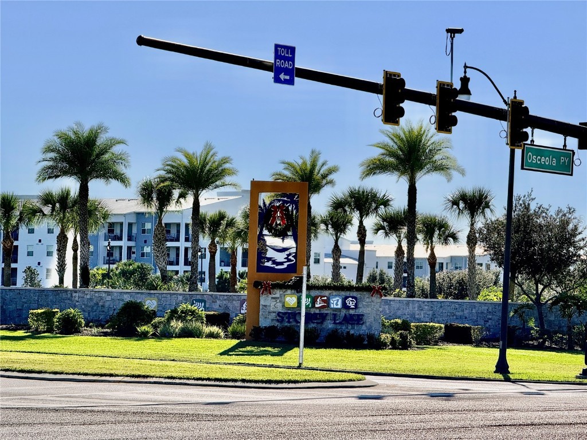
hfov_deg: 16.4
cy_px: 220
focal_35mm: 120
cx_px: 294
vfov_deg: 12.3
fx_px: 2035
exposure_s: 1/3344
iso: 50
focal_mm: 15.66
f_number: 2.8
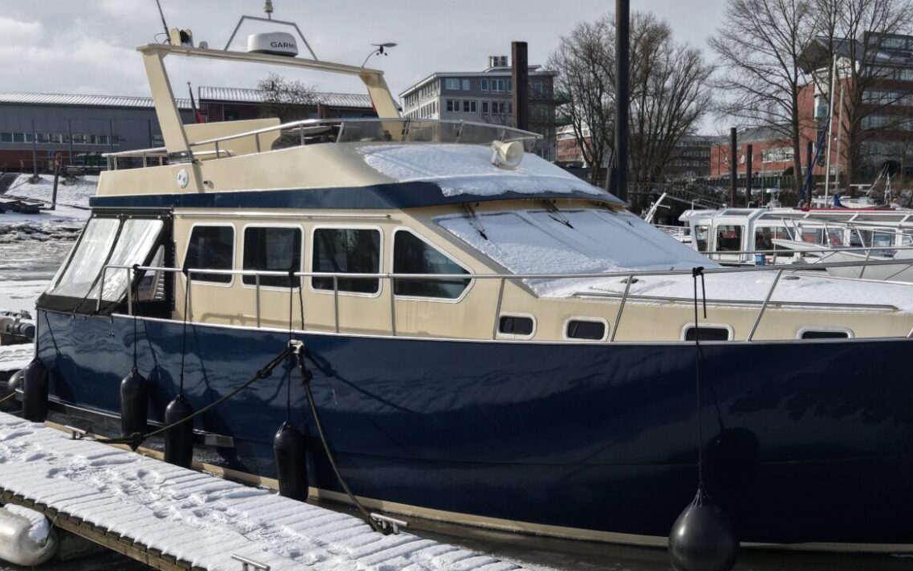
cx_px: 651
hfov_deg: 43.3
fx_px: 1120
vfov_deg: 28.5
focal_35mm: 45
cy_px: 334
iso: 210
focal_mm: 8.67
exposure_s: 1/1000
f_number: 1.8
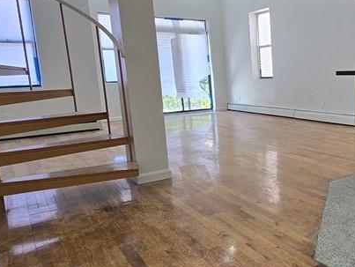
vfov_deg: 43.0
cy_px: 137
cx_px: 332
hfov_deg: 48.3
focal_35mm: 33
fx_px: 339
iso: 80
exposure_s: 1/60
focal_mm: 2.2
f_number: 2.2
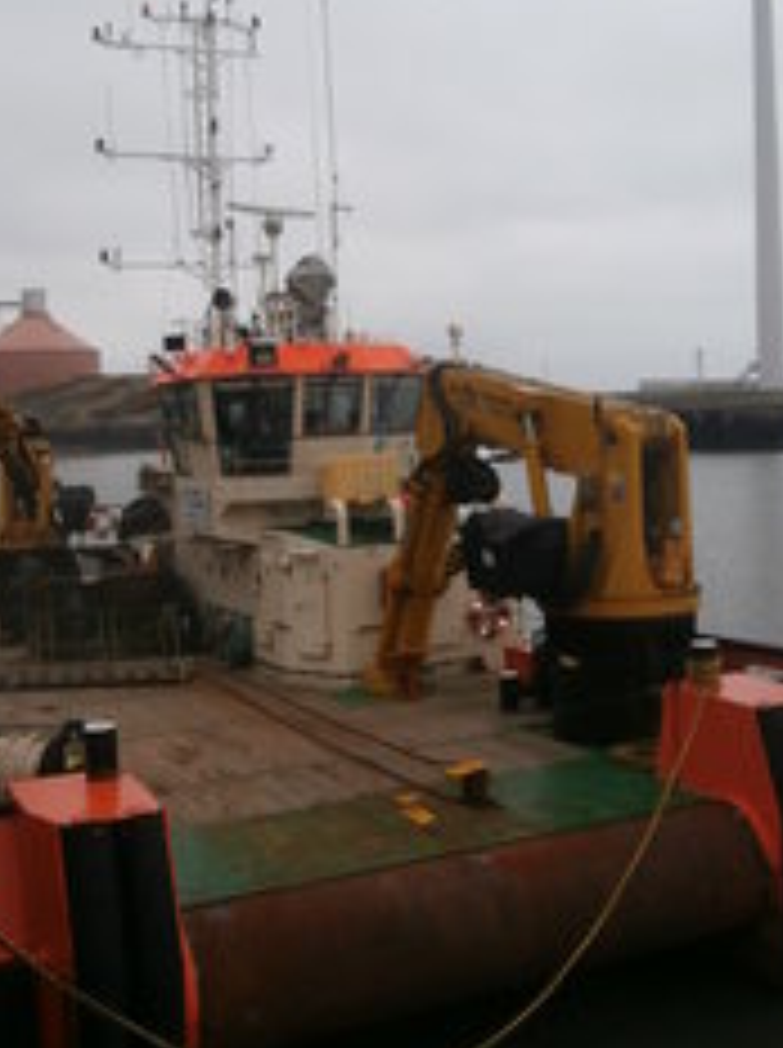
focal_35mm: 43
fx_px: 1300
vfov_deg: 43.6
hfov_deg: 33.5
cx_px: 400
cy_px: 409
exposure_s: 1/640
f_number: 3.2
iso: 100
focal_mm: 4.43
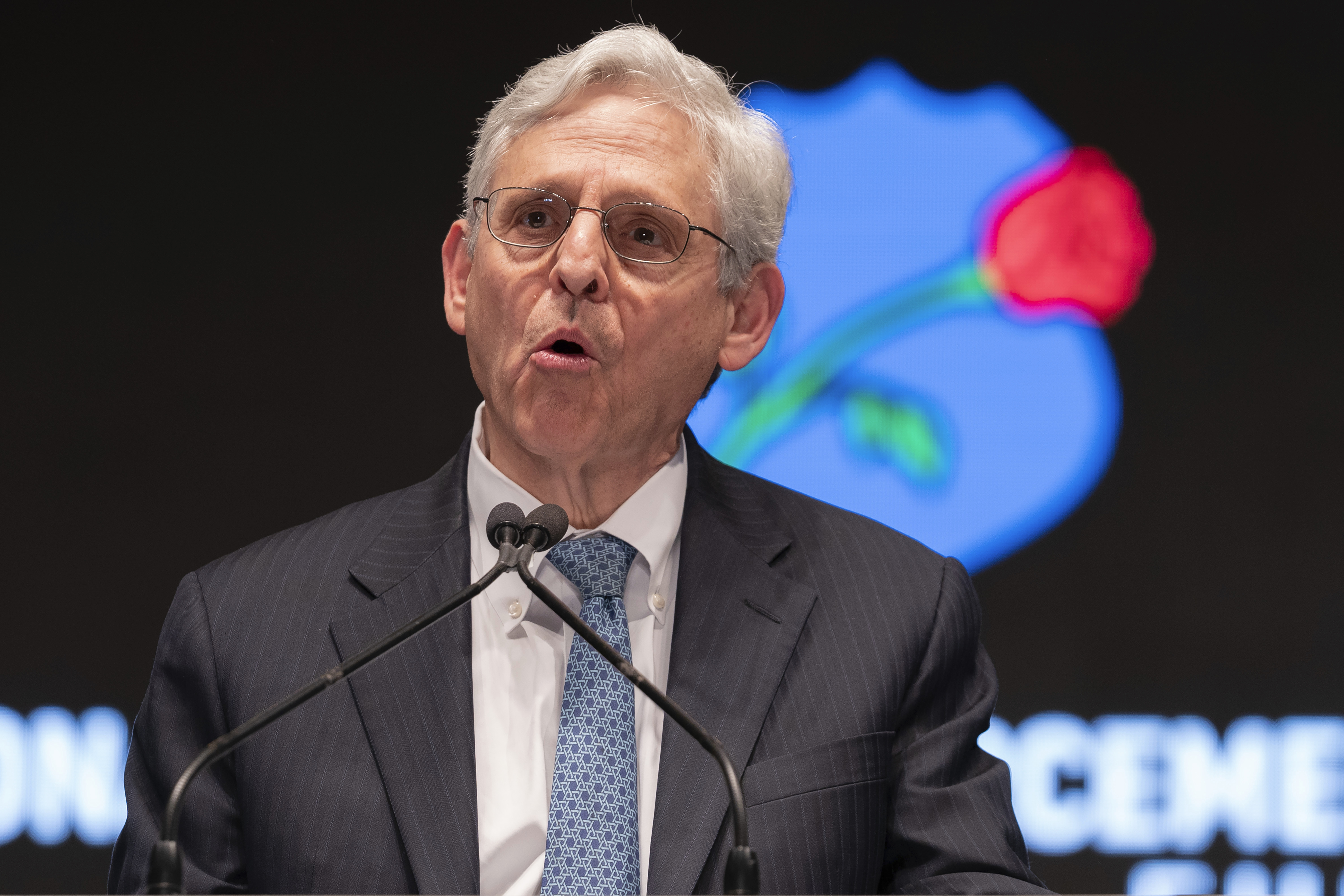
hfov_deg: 10.3
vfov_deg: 6.9
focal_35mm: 200
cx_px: 672
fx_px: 7467
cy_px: 448
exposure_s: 1/400
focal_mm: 200
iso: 1250
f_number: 4.5
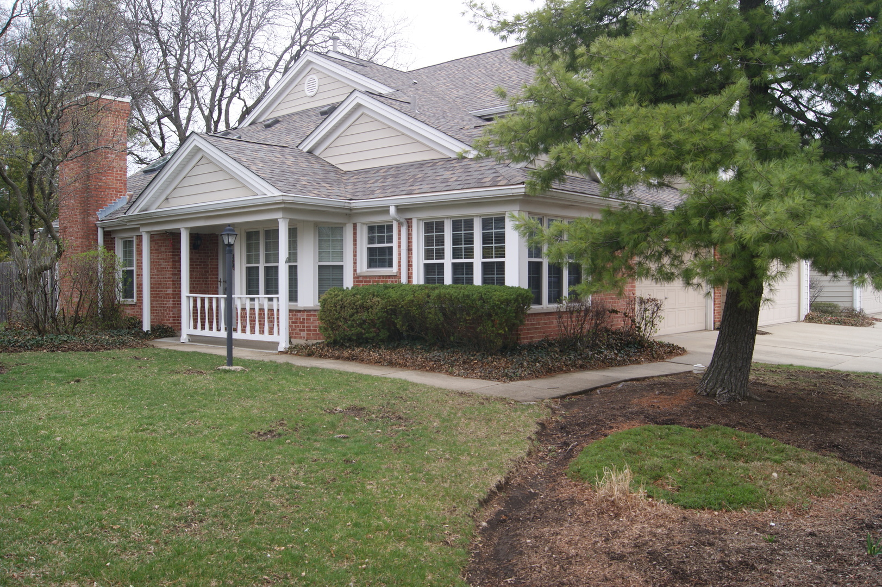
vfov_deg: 43.6
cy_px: 294
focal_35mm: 30
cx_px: 441
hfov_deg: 62.0
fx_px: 735
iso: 100
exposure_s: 1/60
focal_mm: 20
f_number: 6.3
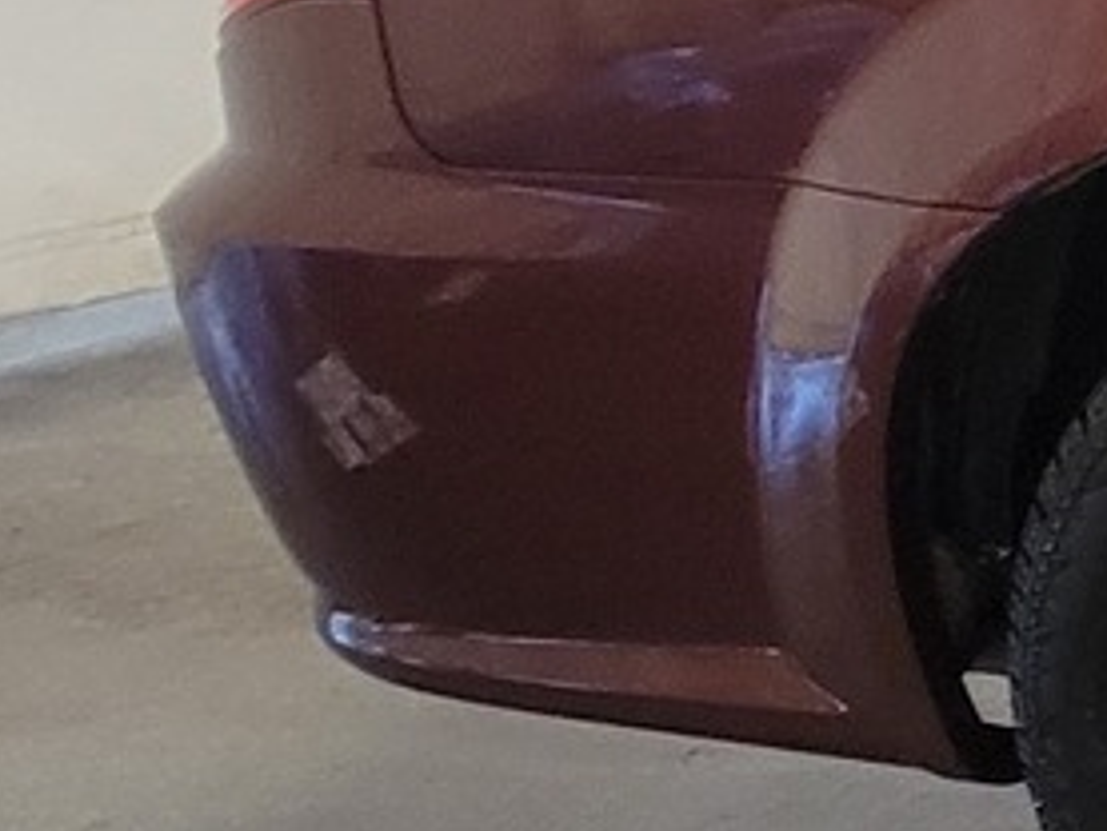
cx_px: 3741
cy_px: -112
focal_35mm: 96
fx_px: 3071
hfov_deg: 10.0
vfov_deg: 15.0
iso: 200
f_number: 2.2
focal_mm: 2.2
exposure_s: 1/60
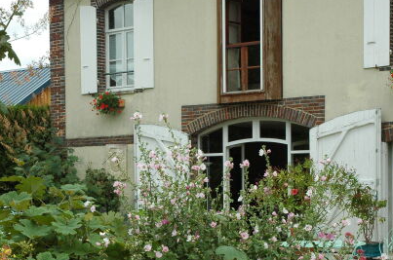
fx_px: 881
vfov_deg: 16.7
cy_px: 205
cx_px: 169
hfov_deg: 25.1
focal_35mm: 81
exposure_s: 1/500
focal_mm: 31
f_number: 11
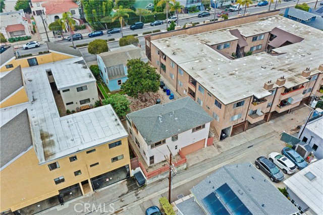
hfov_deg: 65.5
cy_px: 108
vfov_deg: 46.4
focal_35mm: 28
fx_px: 251
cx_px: 162
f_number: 8
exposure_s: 1/25
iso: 400
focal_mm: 10.26
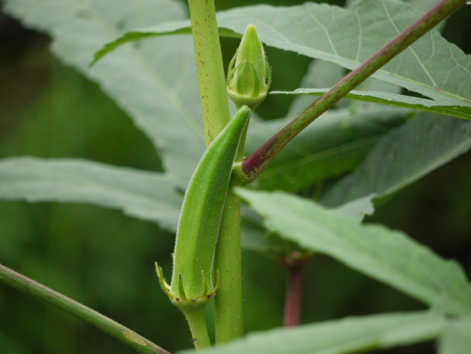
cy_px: 177
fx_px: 5443
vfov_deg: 3.7
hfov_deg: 5.0
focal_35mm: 400
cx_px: 236
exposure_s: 1/250
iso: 400
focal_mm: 200
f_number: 5.6
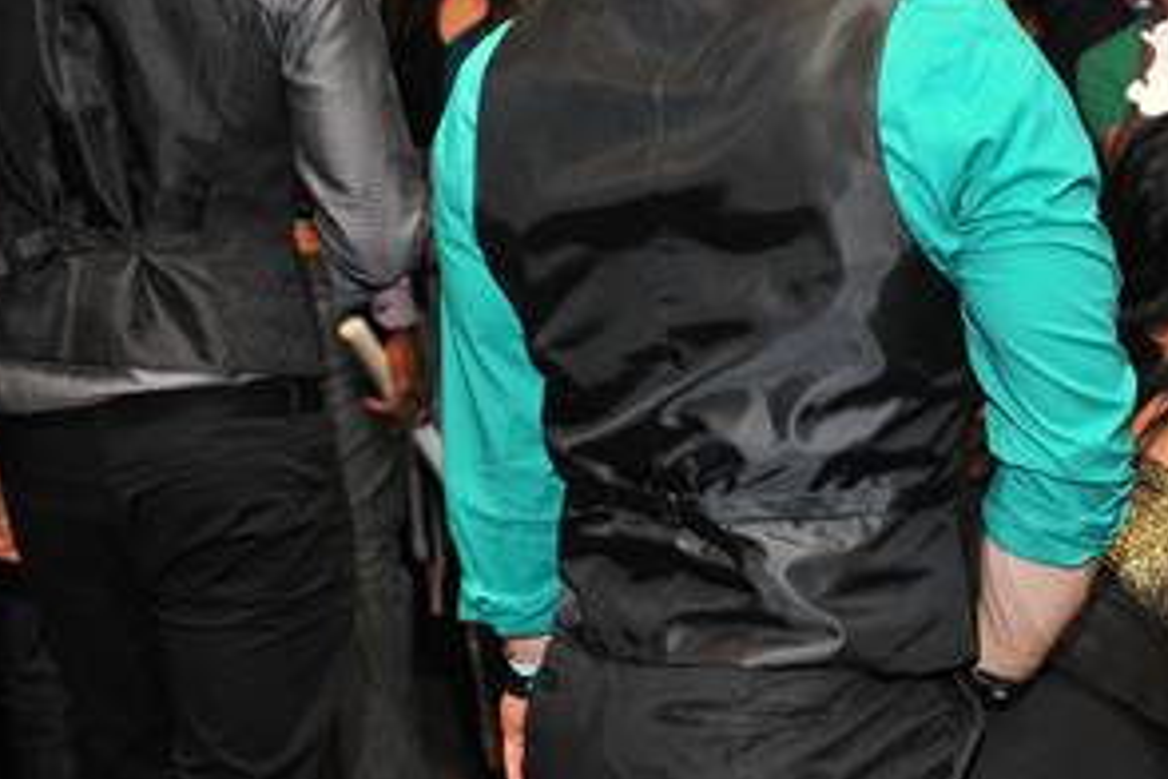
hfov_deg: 27.5
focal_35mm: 71
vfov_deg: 19.0
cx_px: 1029
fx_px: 2303
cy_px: 648
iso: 1600
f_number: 4.5
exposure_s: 1/100
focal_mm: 38
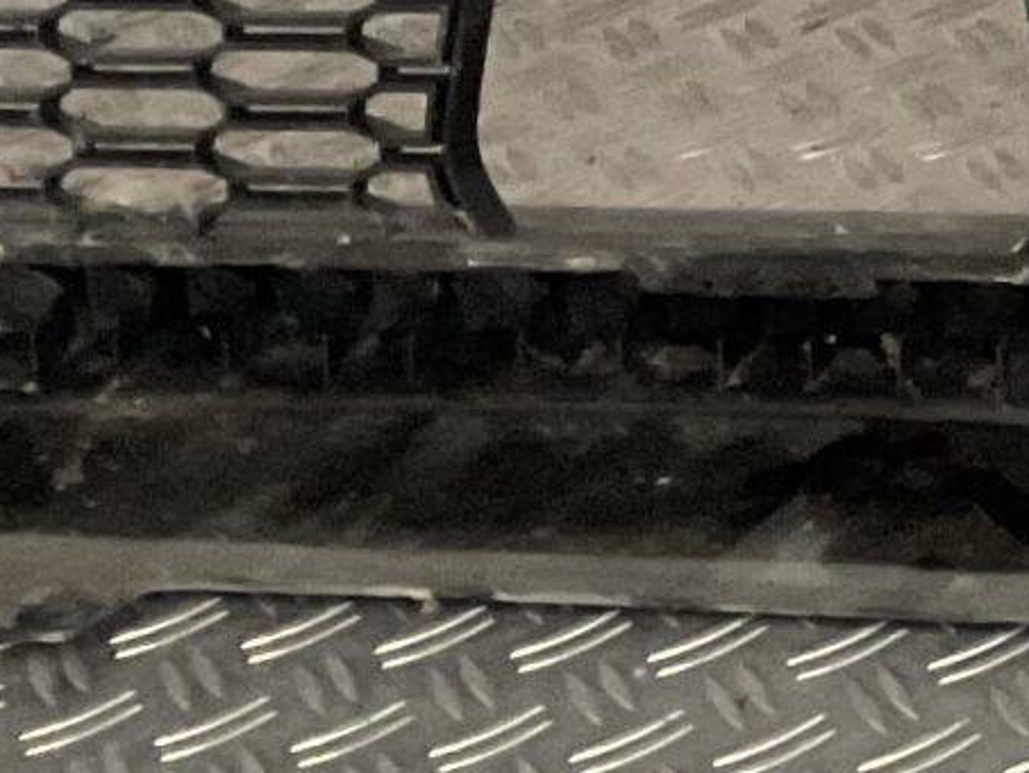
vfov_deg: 8.8
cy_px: -423
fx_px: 4876
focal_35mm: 164
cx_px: 2351
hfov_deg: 10.6
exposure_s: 1/50
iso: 160
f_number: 1.8
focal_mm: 3
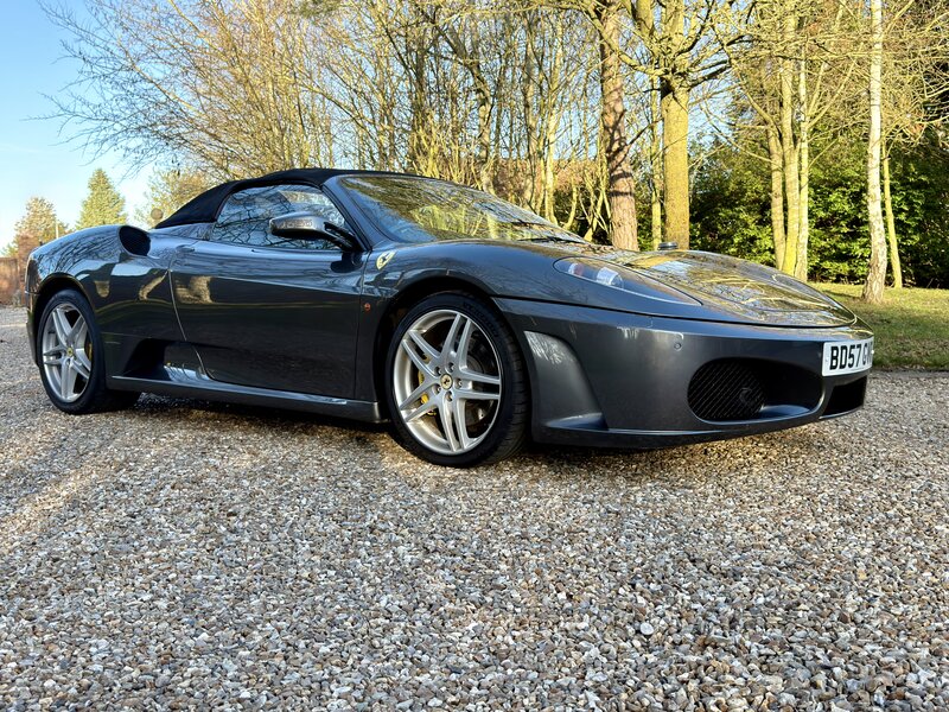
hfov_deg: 52.6
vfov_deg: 40.7
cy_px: 356
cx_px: 474
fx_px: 960
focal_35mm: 35
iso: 100
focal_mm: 6.76
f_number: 1.78
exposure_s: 1/724
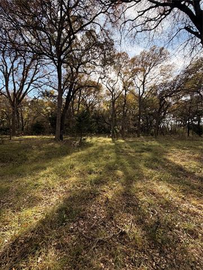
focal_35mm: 14
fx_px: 109
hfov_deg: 85.7
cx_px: 102
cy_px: 135
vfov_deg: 102.1
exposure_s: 1/502
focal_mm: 2.22
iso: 64
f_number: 2.2
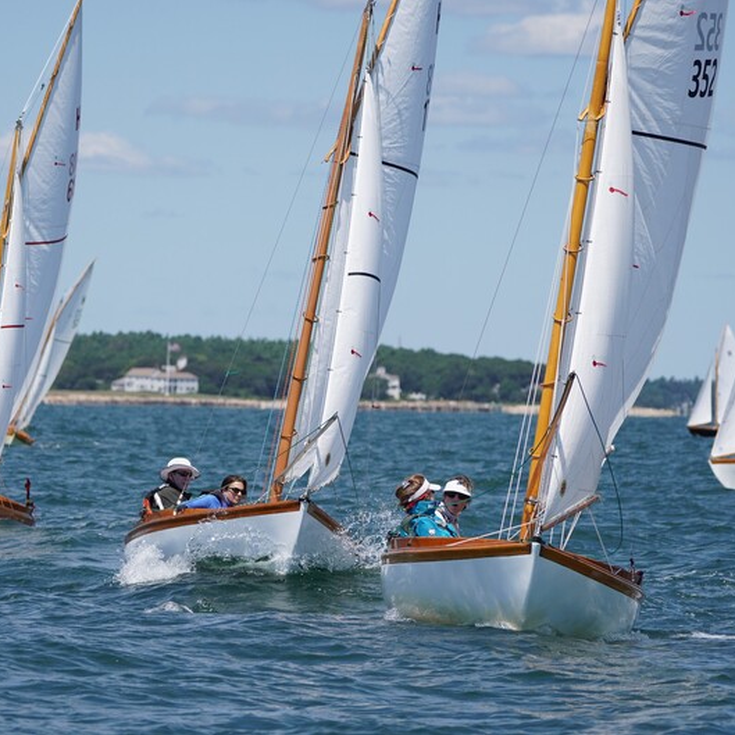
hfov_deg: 6.1
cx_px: 307
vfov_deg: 6.1
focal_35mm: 289
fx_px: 6942
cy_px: 368
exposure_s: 1/1600
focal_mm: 150
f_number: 5
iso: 200
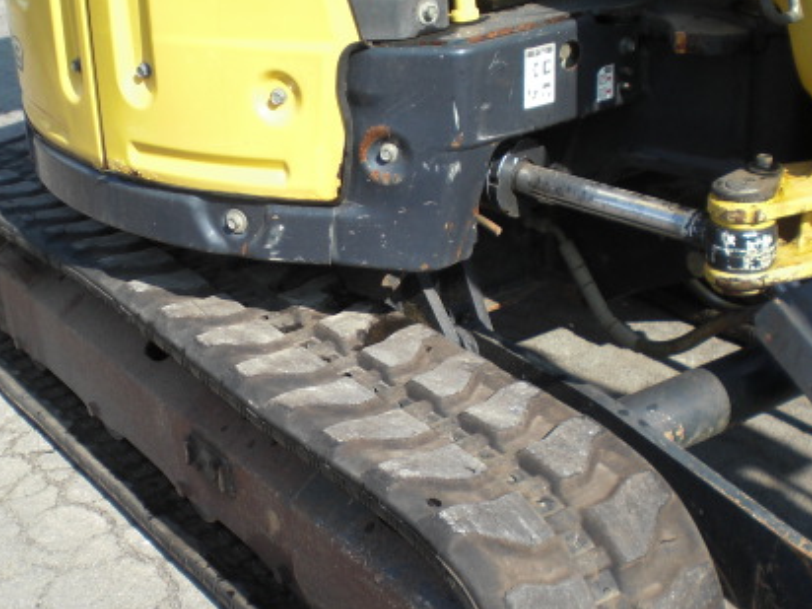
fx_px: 1384
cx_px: 347
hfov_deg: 32.6
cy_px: 426
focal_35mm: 59
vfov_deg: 24.6
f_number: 3.1
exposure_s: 1/500
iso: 64
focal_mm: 6.3
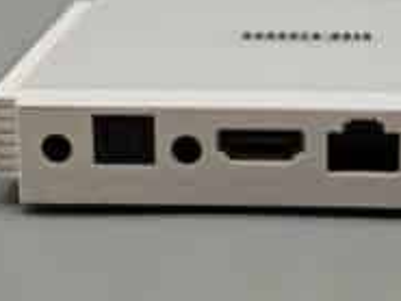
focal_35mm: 158
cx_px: 254
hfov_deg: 12.5
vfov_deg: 9.4
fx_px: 1831
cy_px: 174
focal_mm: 12.28
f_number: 1.8
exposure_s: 1/245
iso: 50
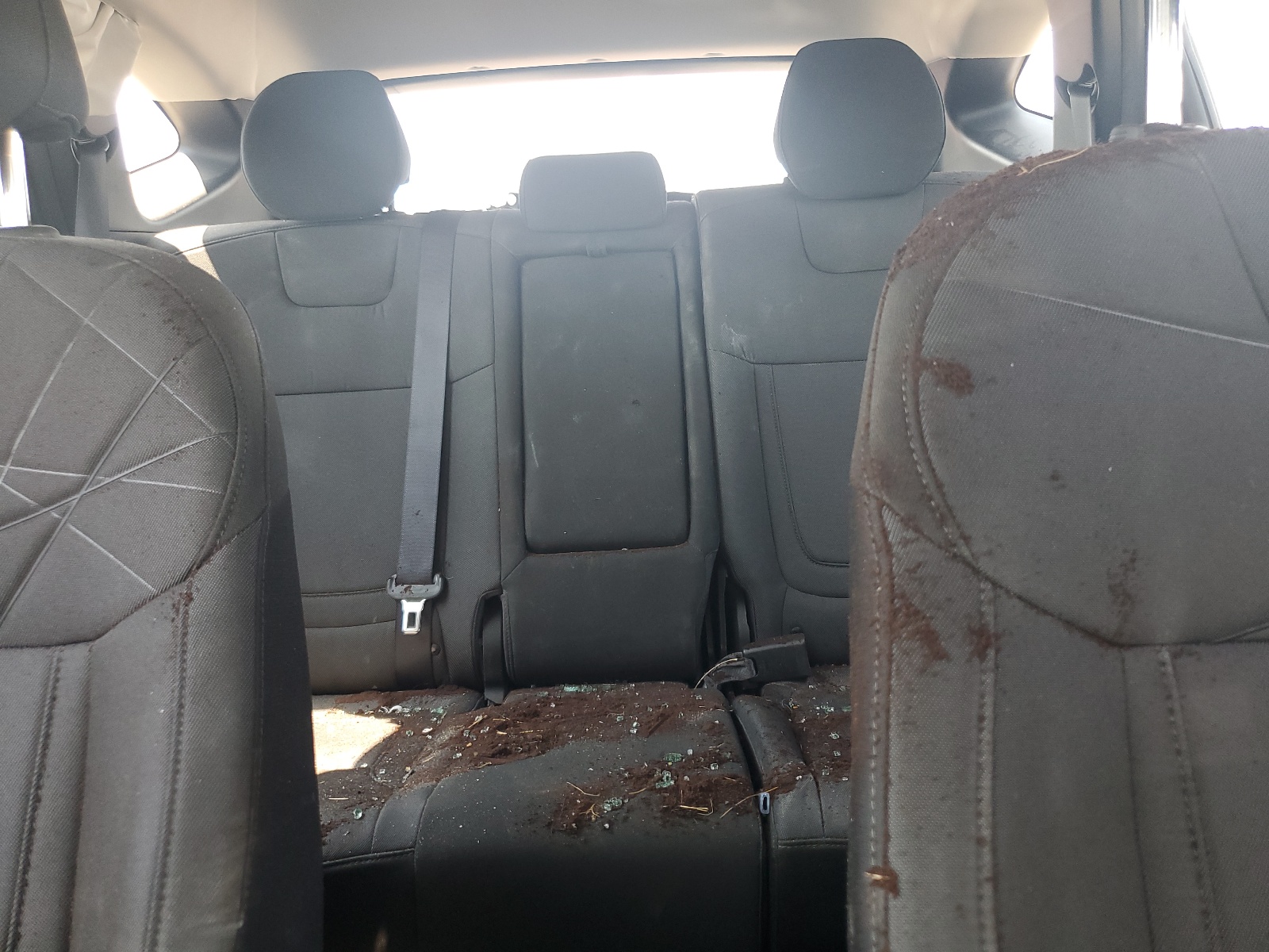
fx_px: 953
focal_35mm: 26
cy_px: 476
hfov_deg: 67.3
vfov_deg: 53.1
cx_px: 634
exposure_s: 1/120
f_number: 1.5
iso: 82
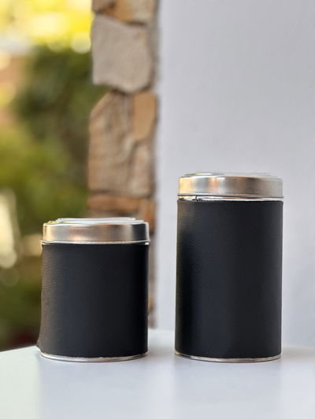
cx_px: 158
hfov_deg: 19.1
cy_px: 210
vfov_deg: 25.3
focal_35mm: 77
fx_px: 934
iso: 80
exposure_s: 1/121
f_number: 2.8
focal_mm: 9
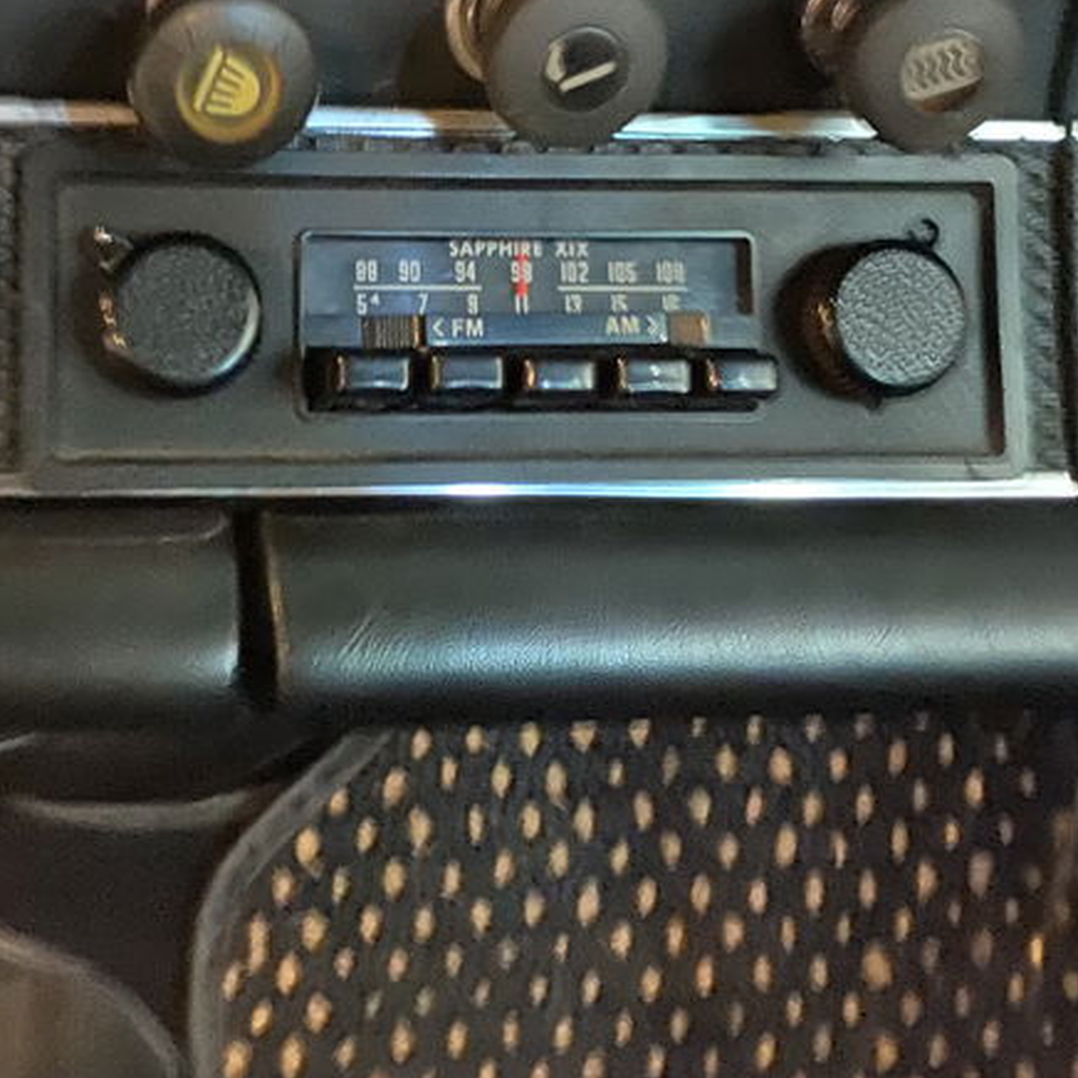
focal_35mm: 54
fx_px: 1903
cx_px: 252
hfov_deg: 31.0
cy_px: 349
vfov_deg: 31.4
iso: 1000
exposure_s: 1/14
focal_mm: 4.25
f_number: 1.8
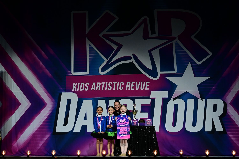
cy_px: 80
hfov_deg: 39.6
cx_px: 120
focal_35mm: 50
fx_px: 332
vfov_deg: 27.0
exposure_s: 1/800
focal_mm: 33.5
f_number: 2.8
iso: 1600
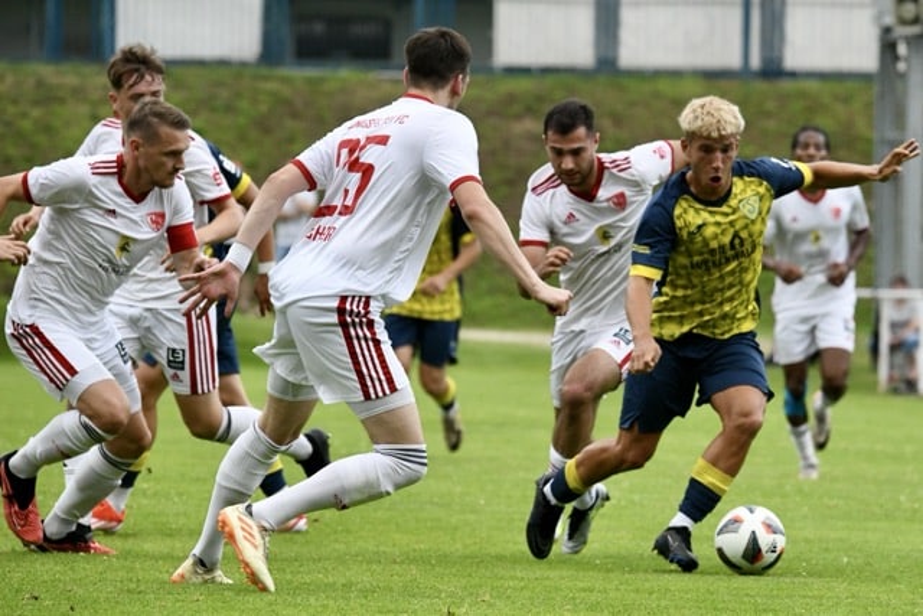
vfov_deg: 4.2
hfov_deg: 6.2
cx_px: 462
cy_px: 308
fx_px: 8462
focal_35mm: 330
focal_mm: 330
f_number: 9
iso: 5000
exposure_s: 1/1600
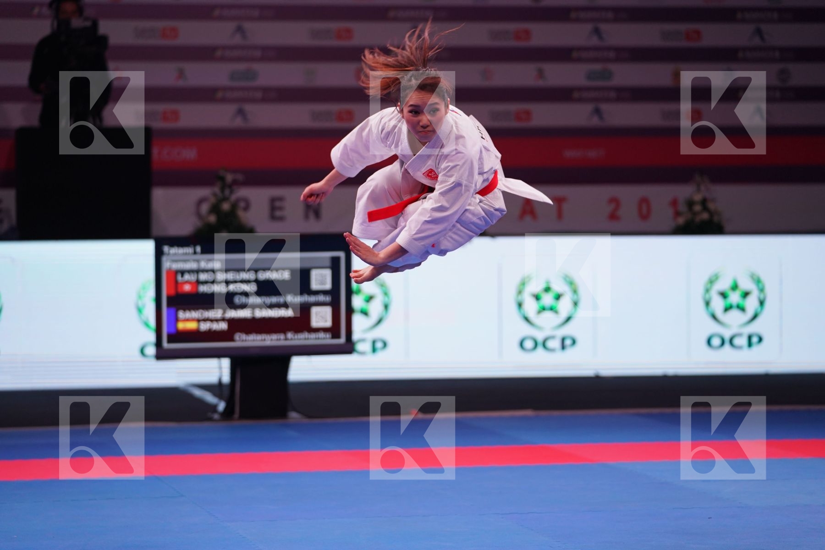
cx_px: 412
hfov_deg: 18.4
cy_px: 275
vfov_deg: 12.3
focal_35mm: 111
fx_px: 2544
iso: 1250
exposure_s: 1/500
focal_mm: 111
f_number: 2.8
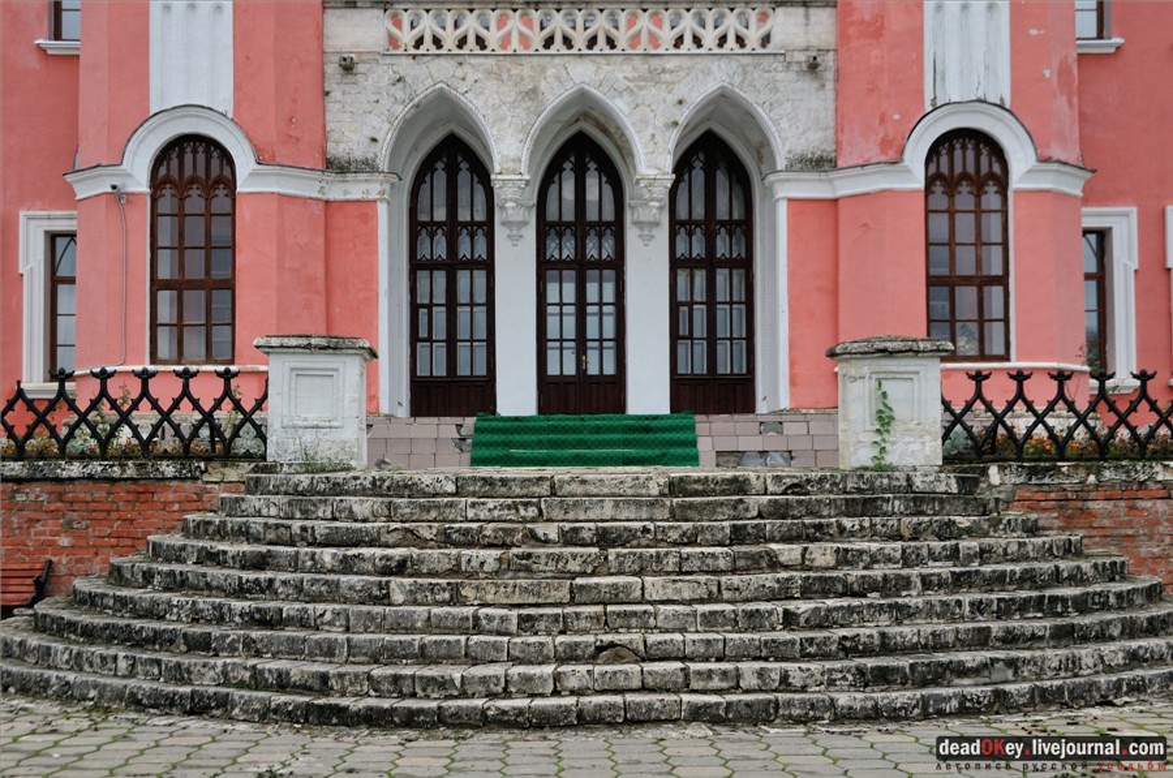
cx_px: 586
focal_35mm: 52
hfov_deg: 37.9
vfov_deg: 25.7
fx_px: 1708
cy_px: 389
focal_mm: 35
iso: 400
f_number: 7.1
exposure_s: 1/250
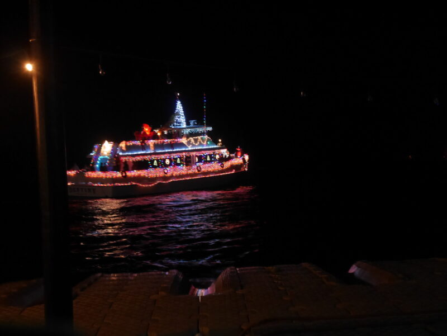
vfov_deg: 26.1
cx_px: 224
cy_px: 168
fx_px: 724
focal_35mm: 56
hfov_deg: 34.3
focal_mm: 28
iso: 3200
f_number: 5.3
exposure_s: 1/13
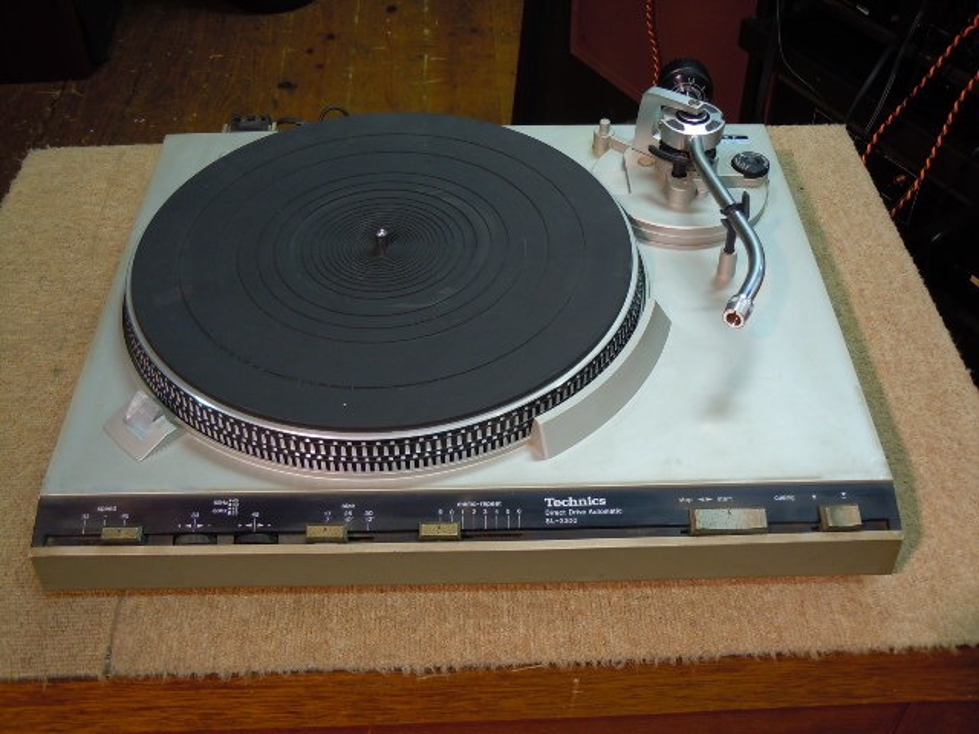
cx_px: 490
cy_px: 367
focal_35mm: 39
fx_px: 1103
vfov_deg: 36.8
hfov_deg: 47.9
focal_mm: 7.1
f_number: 3.7
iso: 100
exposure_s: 1/10
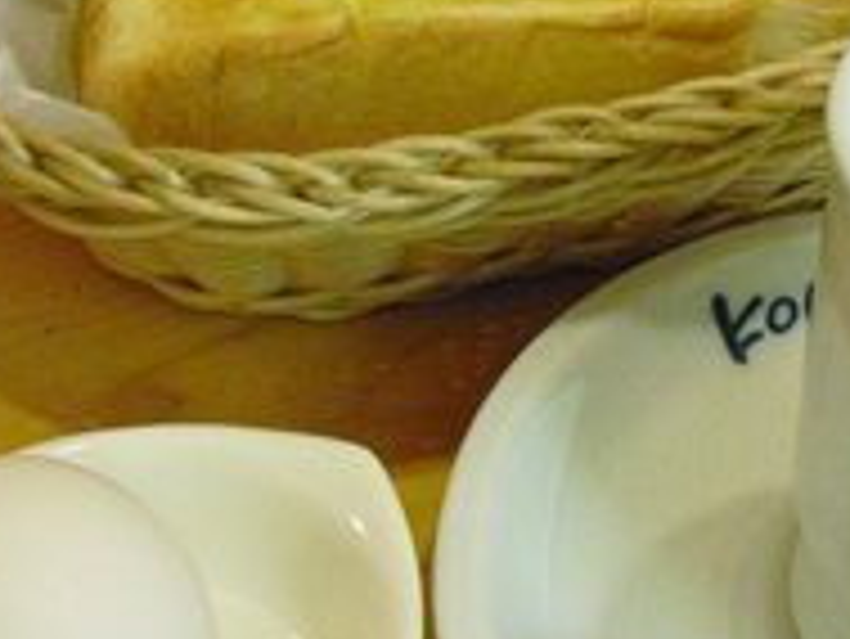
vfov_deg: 18.9
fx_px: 1917
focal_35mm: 78
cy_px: 371
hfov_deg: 24.5
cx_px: 715
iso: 800
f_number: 3.1
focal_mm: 6.3
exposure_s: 1/60
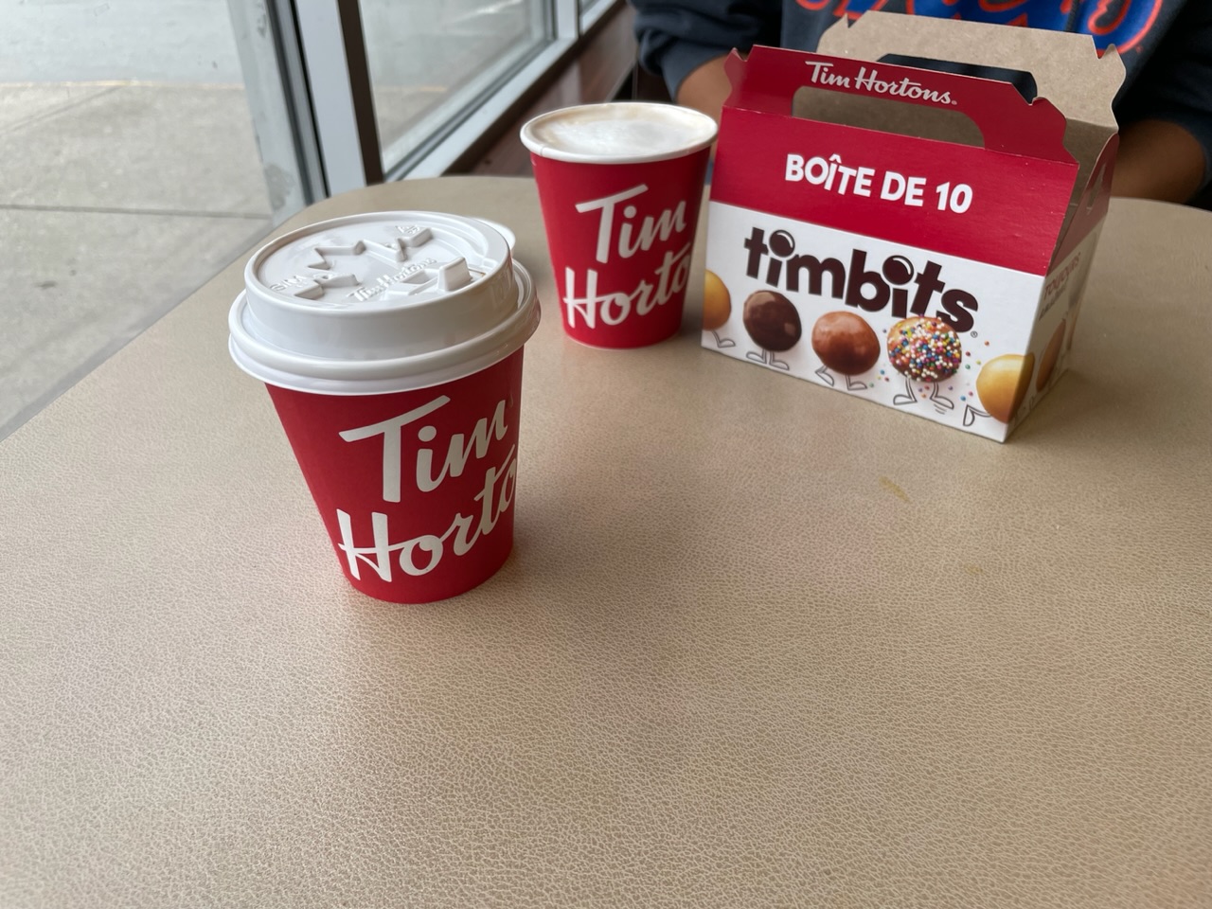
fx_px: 910
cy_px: 454
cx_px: 606
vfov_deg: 53.1
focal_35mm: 26
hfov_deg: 67.3
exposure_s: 1/331
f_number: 1.6
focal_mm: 4.2
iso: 32
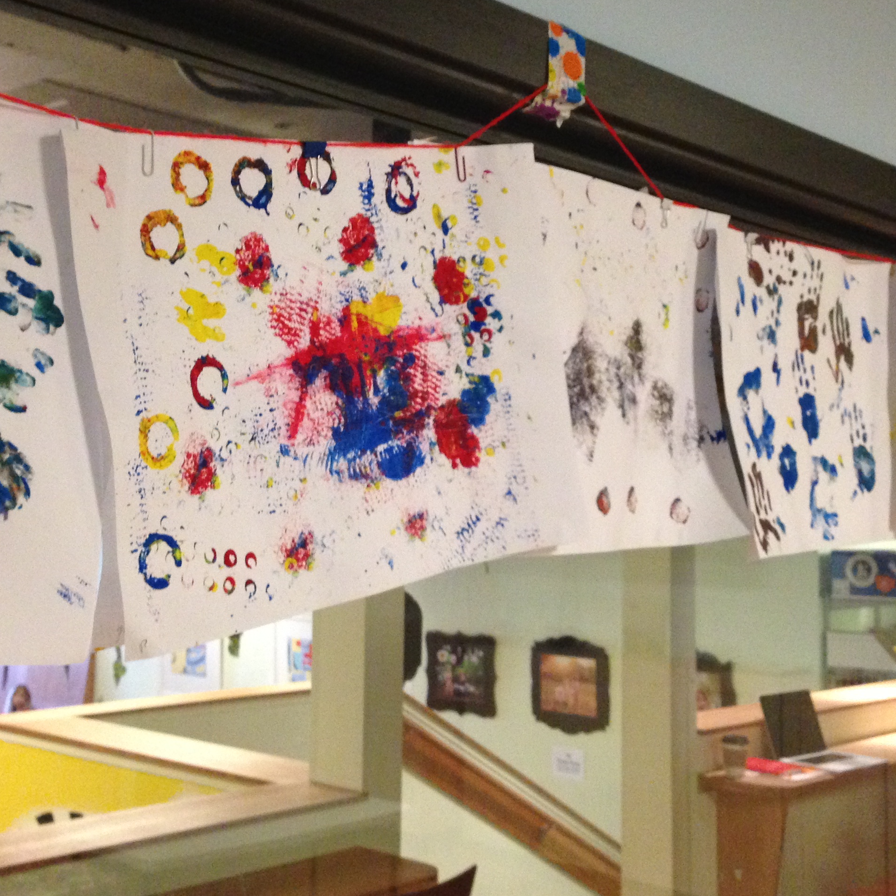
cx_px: 436
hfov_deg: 34.0
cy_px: 406
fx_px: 1464
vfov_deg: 34.0
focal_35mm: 50
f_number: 2.4
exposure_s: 1/20
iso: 400
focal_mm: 4.12
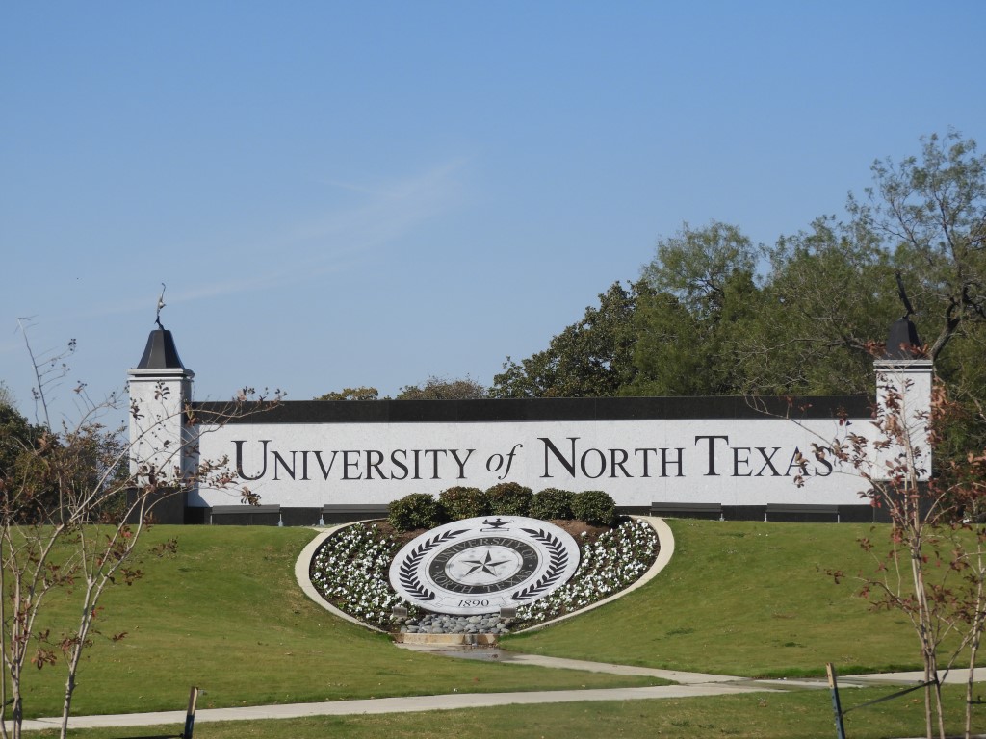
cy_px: 370
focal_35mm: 125
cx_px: 493
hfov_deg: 15.8
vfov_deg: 11.9
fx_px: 3560
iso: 100
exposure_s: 1/1000
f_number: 5
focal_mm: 22.4
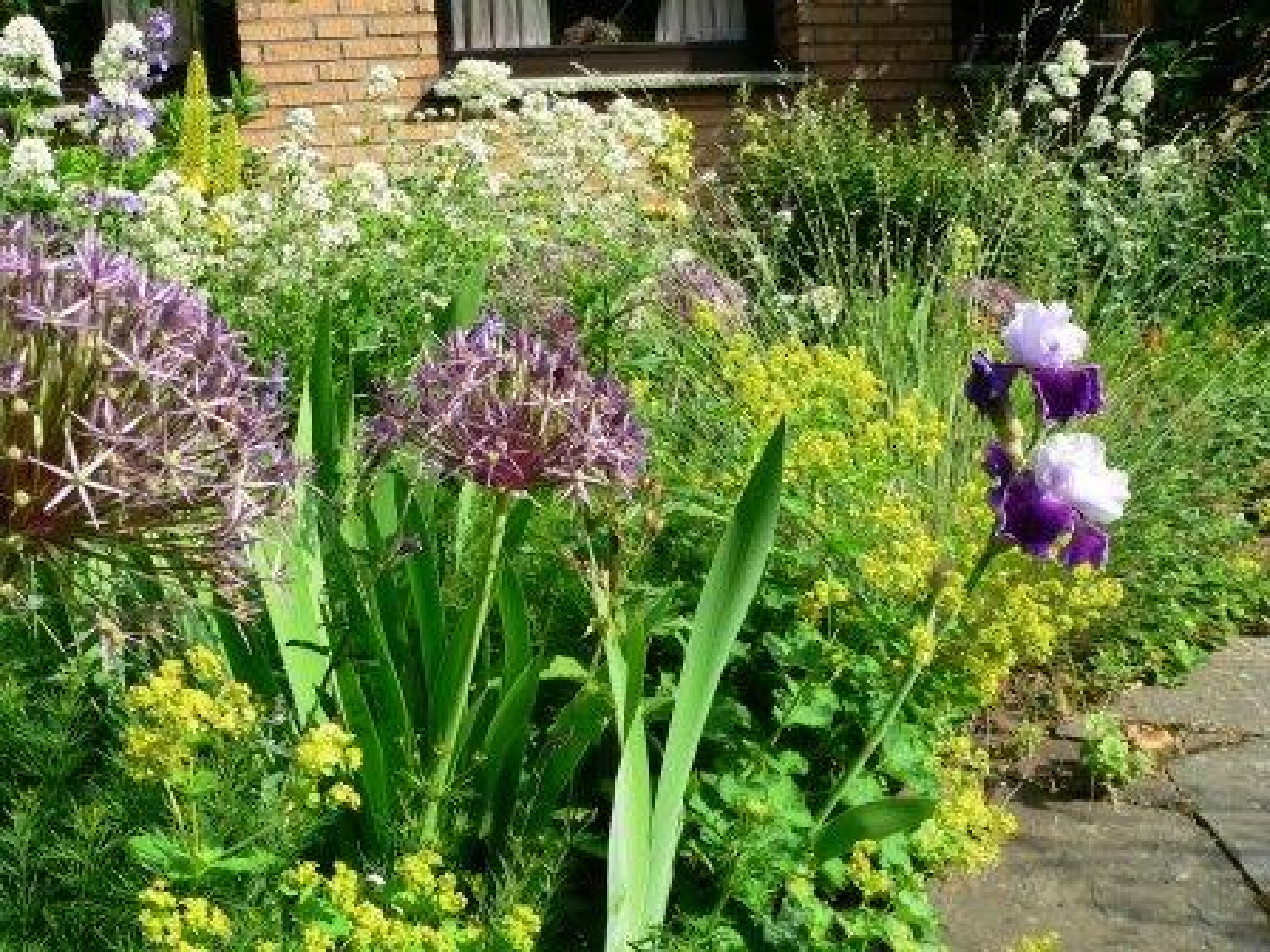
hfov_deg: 51.4
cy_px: 476
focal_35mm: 36
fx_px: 1321
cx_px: 635
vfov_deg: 39.7
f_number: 4
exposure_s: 1/320
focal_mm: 6
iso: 80
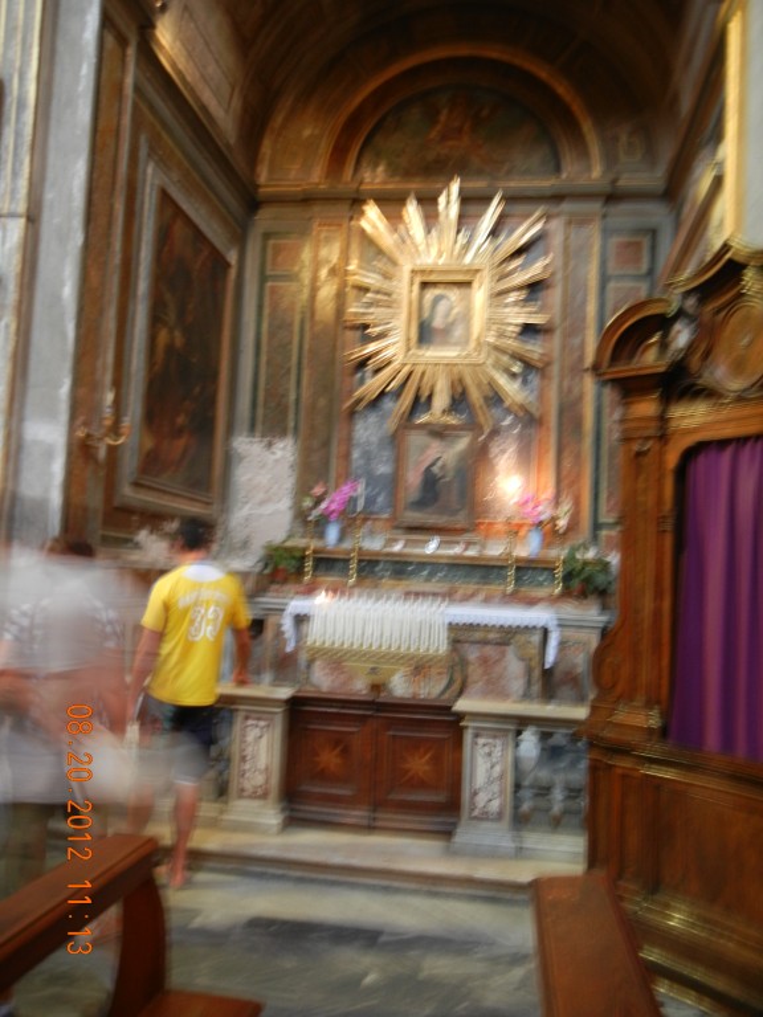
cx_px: 382
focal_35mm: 30
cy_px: 508
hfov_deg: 46.8
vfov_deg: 60.0
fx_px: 882
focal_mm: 5.4
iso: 200
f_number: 3.5
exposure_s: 1/1.3
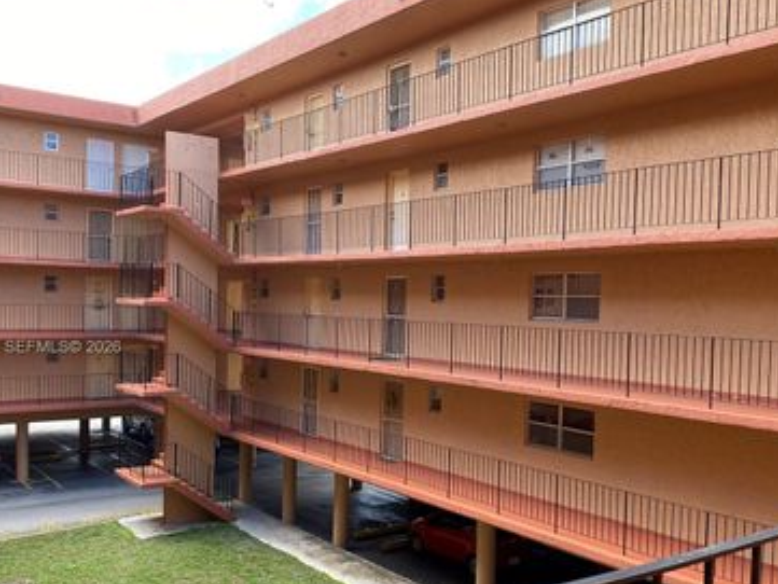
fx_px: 809
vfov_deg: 39.5
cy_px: 348
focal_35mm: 36
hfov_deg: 51.1
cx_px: 450
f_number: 1.8
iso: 32
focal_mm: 4.25
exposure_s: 1/284
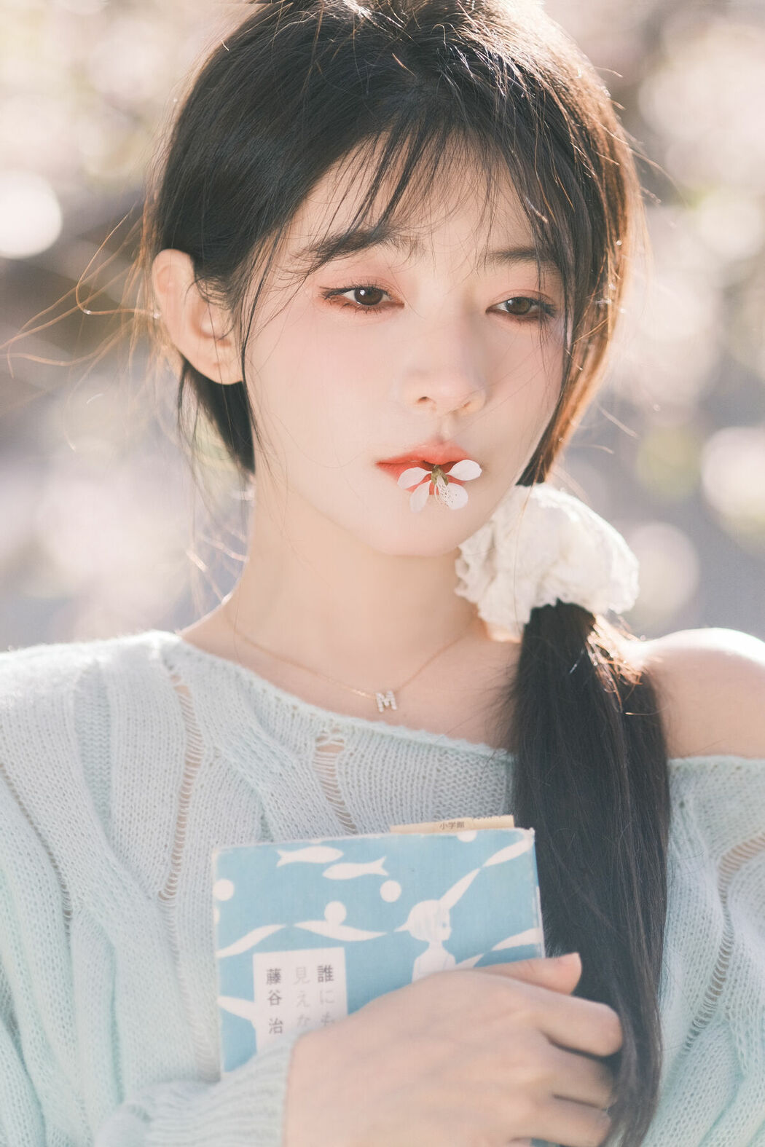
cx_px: 382
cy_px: 574
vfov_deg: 10.1
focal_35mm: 203
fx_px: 6470
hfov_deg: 6.8
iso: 1000
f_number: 2
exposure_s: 1/3500
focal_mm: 135
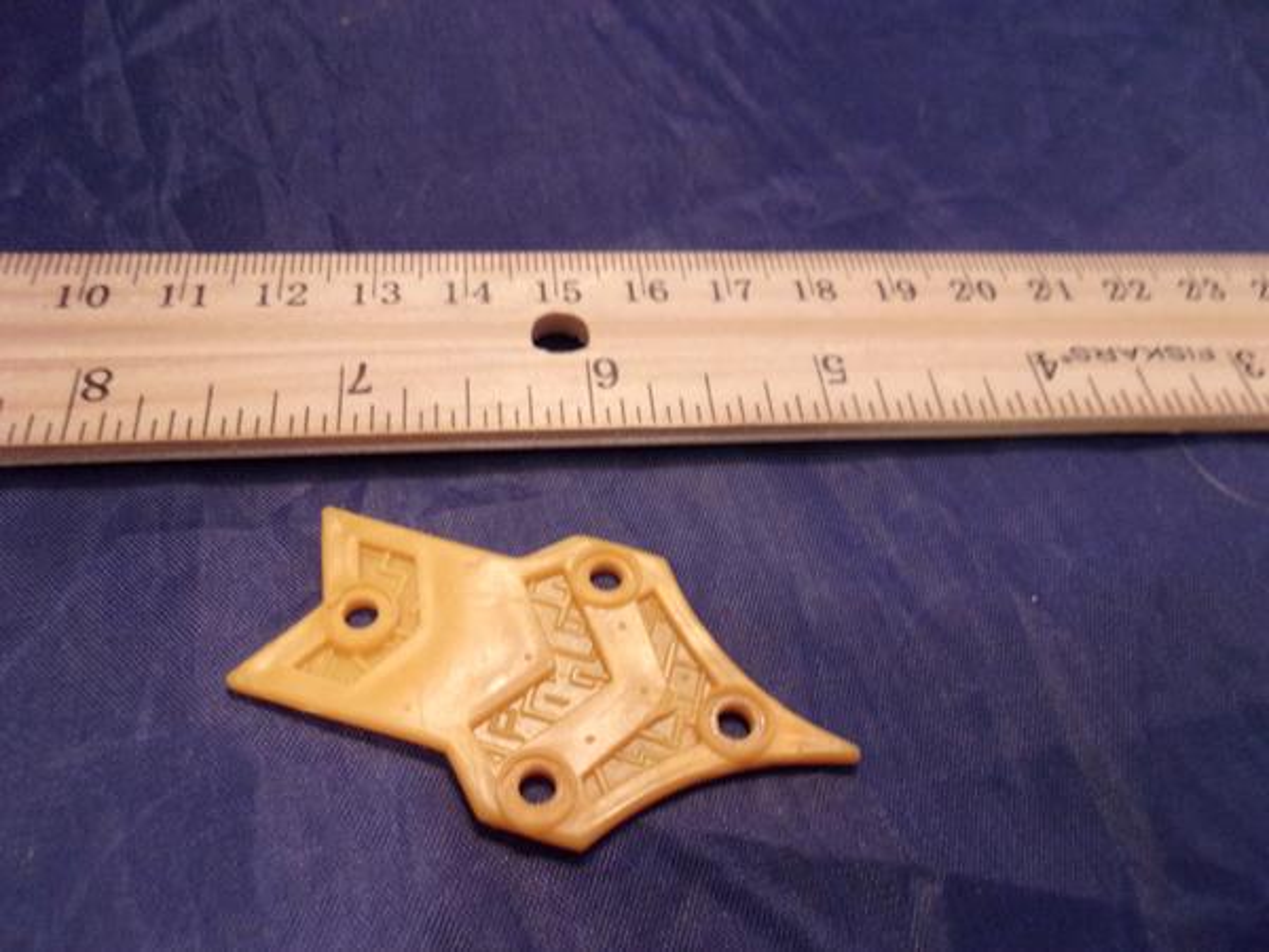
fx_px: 990
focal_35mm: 27
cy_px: 476
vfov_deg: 51.4
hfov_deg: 65.3
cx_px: 634
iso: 400
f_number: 3
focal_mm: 4.9
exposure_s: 1/30
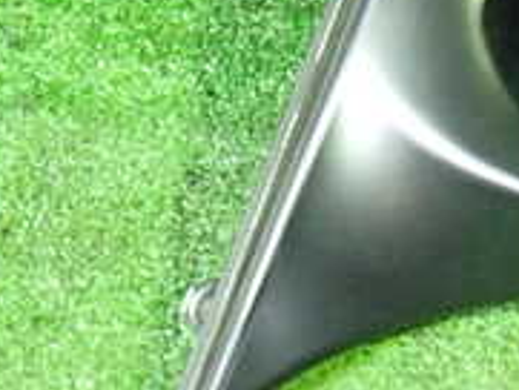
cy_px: -63
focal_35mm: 106
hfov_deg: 16.6
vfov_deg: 13.6
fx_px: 1590
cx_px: 817
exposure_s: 1/20
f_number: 2.4
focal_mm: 5.79
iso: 800
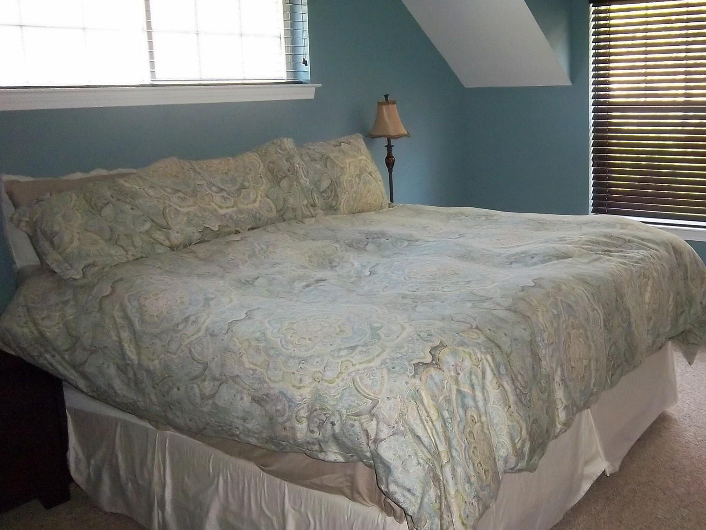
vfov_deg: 38.6
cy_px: 252
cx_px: 454
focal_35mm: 37
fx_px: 755
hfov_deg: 49.5
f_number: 3.5
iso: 320
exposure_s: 1/30
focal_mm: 5.1
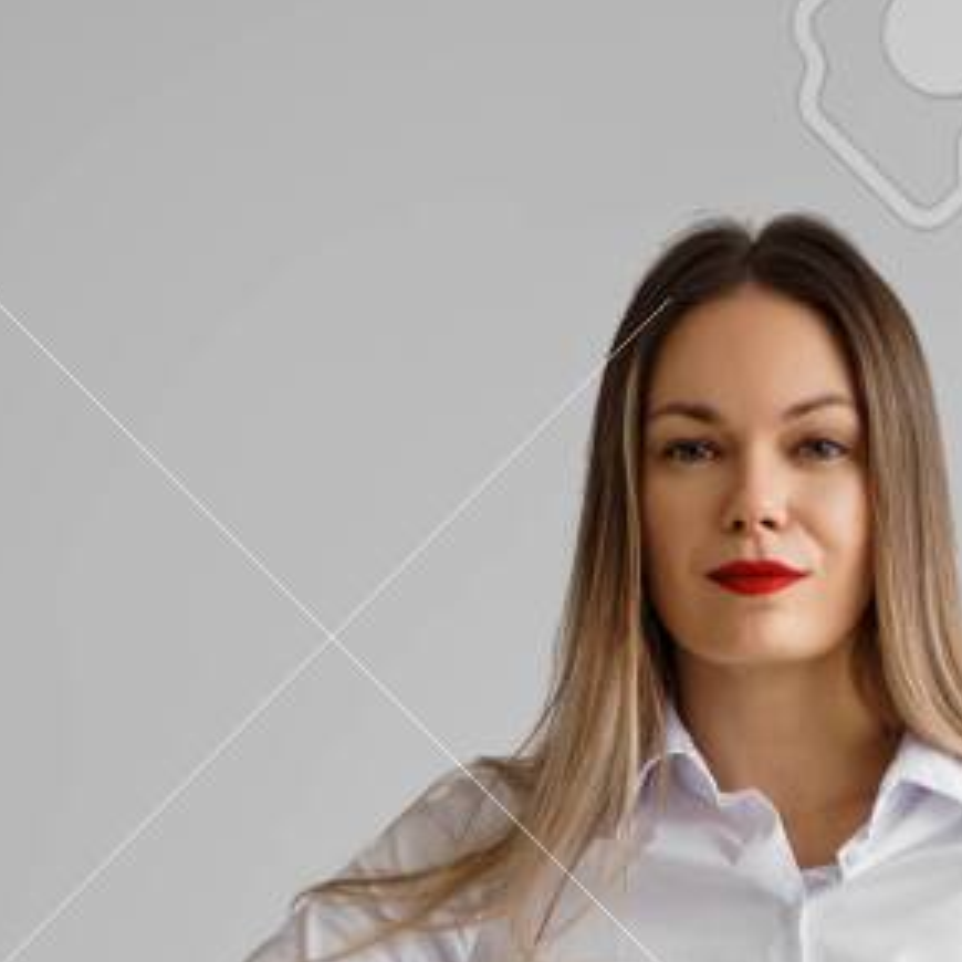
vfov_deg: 8.3
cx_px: 829
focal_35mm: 202
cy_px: 1854
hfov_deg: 8.6
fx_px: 6351
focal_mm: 35
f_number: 2
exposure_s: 1/100
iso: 200
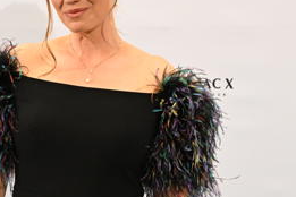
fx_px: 1044
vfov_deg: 10.8
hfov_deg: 16.1
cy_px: 138
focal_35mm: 127
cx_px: 111
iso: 3200
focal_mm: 48
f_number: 5
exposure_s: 1/160
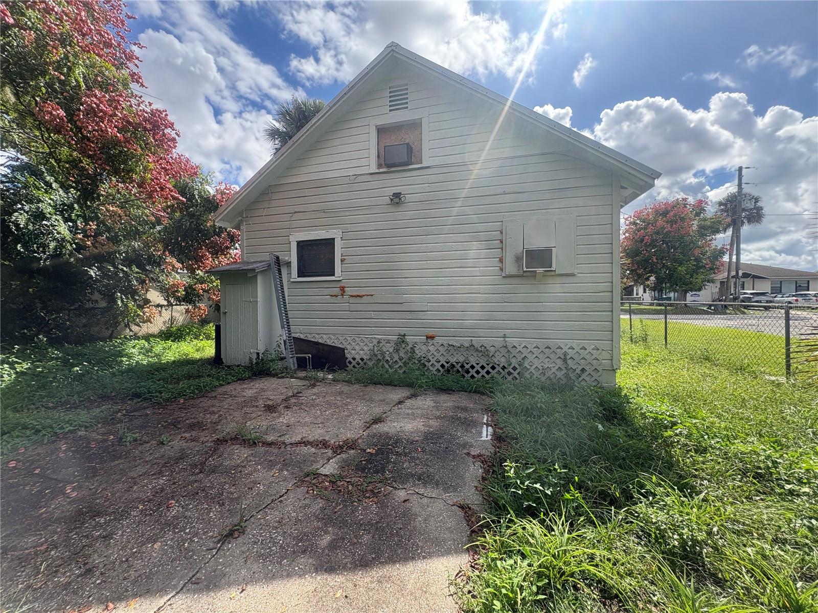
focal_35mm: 14
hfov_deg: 102.1
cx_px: 409
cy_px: 306
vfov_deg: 85.7
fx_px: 331
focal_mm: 2.22
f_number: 2.2
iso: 50
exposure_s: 1/821
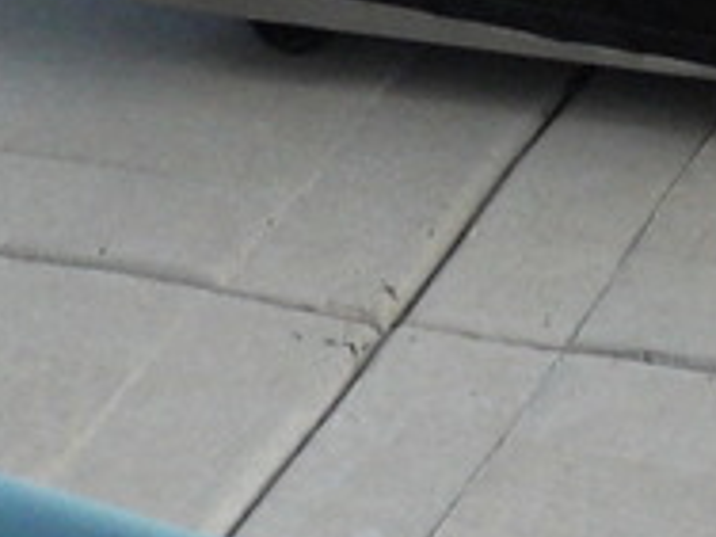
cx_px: 522
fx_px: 4447
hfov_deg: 9.2
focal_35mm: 215
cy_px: -1082
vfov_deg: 6.3
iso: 160
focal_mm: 5
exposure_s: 1/250
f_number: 2.7
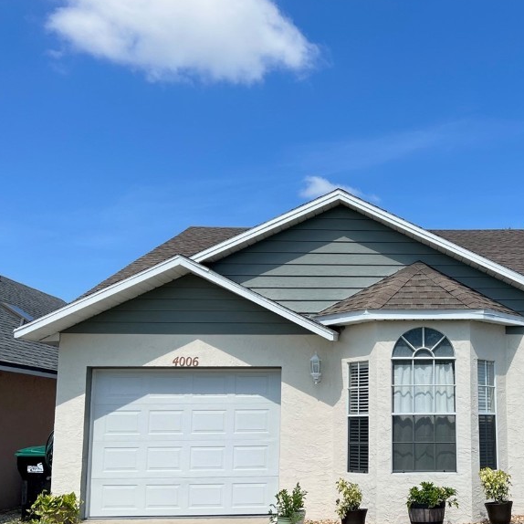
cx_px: 413
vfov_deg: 40.5
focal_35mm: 41
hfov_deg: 39.5
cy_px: 338
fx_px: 702
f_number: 1.5
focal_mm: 5.7
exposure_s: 1/5076
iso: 50
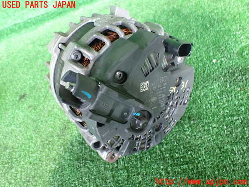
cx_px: 124
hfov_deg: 60.0
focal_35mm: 30
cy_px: 94
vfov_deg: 46.8
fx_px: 216
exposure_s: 1/30
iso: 1250
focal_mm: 5.4
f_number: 2.3
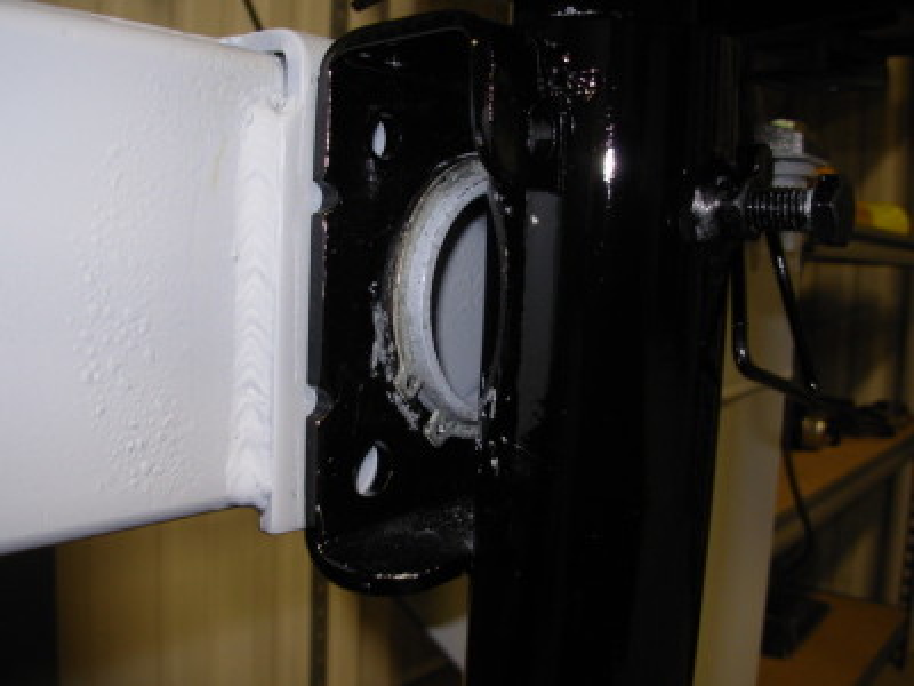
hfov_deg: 49.0
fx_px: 1003
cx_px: 457
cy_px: 343
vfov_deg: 37.7
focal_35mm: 38
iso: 50
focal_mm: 6.3
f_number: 2.9
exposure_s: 1/32
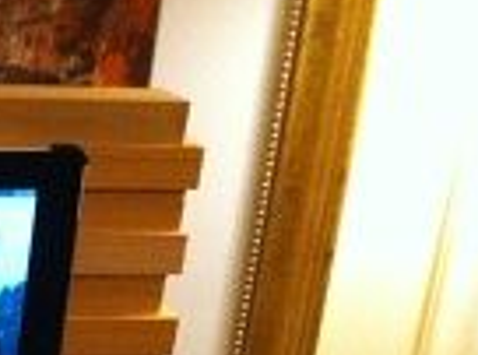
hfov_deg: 13.7
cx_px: -387
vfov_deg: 10.8
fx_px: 1775
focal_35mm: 129
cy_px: 599
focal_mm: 3.85
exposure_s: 1/15
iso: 400
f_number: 2.8
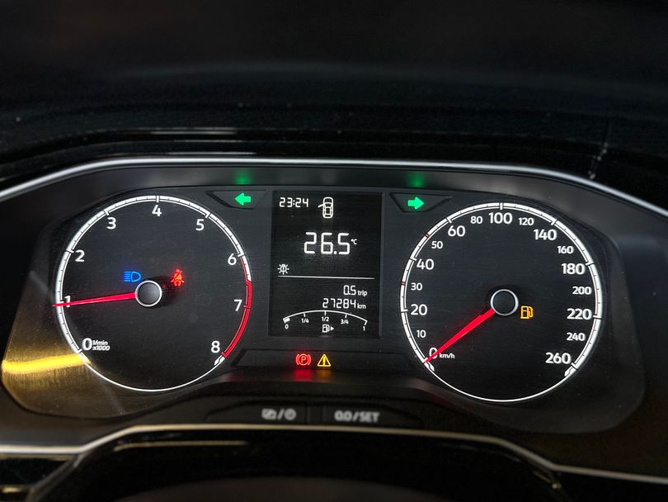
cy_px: 251
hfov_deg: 71.6
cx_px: 334
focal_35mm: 24
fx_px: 463
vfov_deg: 56.8
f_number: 1.78
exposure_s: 1/60
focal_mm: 6.86
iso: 200
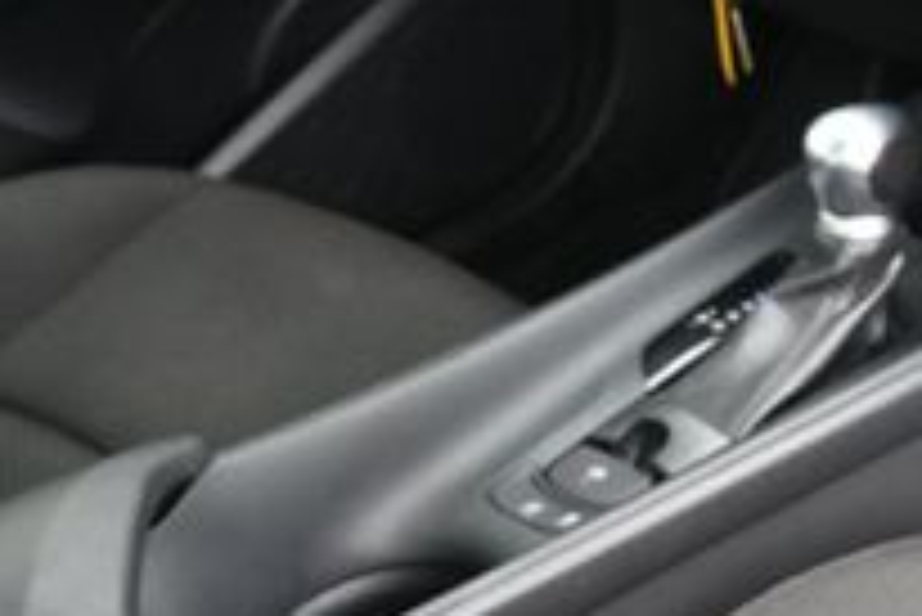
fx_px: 2039
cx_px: 1282
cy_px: 121
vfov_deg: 17.0
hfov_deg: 22.1
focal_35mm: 80
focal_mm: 17
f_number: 3.5
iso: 560
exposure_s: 1/125
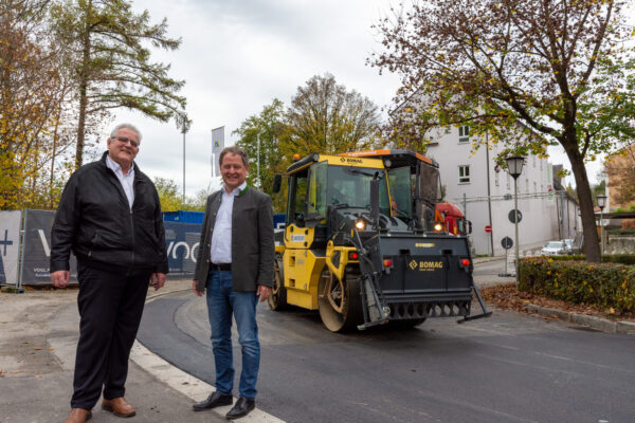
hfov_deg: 61.9
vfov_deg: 43.6
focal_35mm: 30
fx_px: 529
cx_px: 318
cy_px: 212
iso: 720
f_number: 8
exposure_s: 1/500
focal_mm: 20
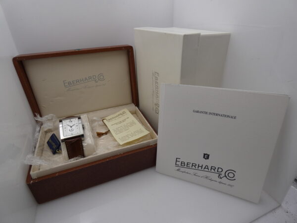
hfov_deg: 81.7
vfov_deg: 66.0
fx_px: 172
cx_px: 148
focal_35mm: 20
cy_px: 112
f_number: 2.8
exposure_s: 1/320
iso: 80
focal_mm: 3.6
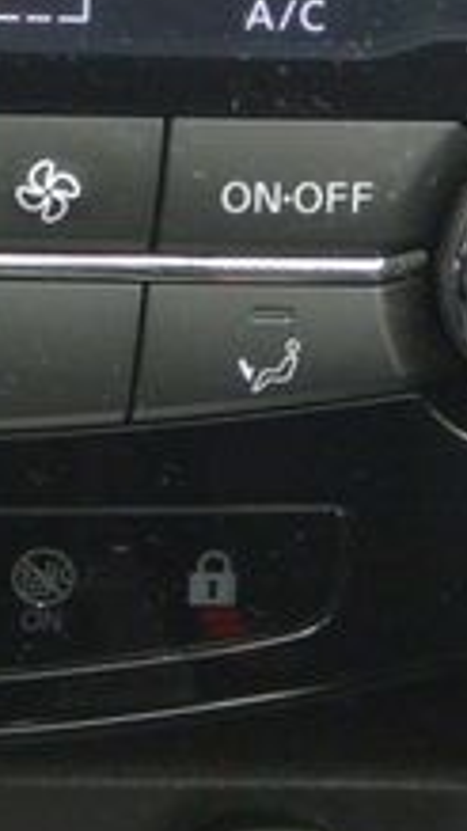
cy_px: -252
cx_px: -110
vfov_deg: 15.5
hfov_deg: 9.1
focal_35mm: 132
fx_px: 2909
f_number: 3.5
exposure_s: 1/125
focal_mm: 10
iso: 400
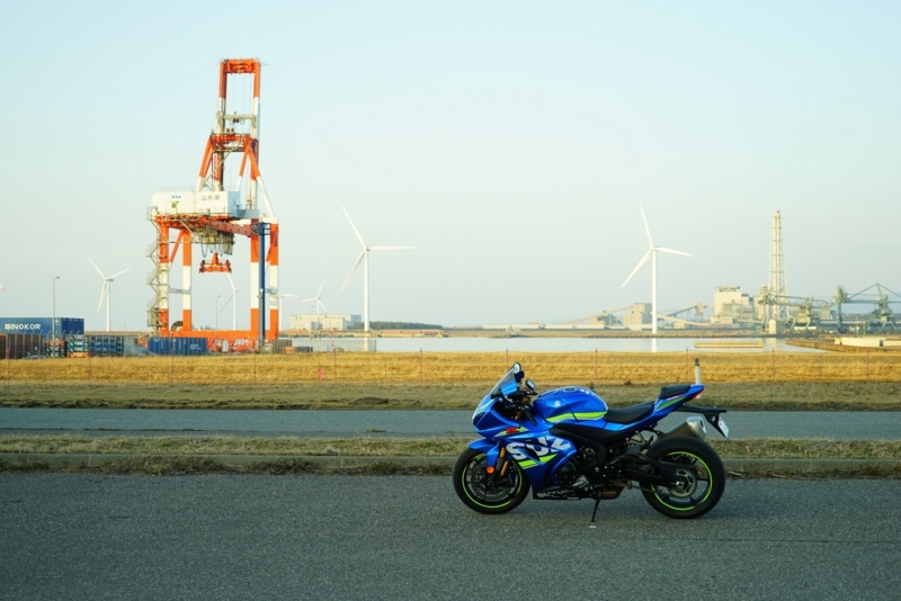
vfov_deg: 22.3
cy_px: 300
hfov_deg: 32.9
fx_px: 1527
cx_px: 450
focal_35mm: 61
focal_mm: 61
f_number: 5.6
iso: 100
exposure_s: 1/80
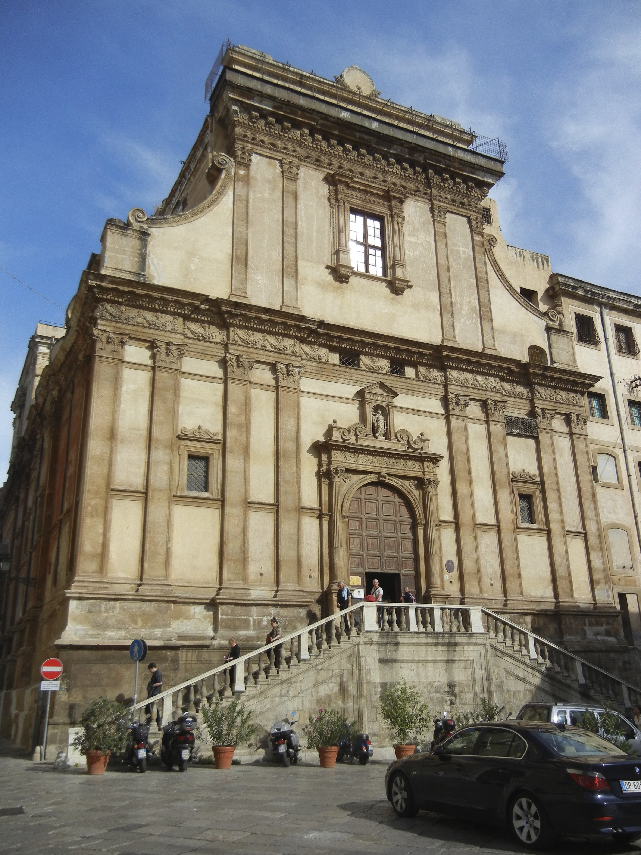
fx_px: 741
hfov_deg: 46.8
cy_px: 428
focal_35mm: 30
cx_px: 320
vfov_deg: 60.0
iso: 160
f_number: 7
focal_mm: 5.4
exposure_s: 1/470
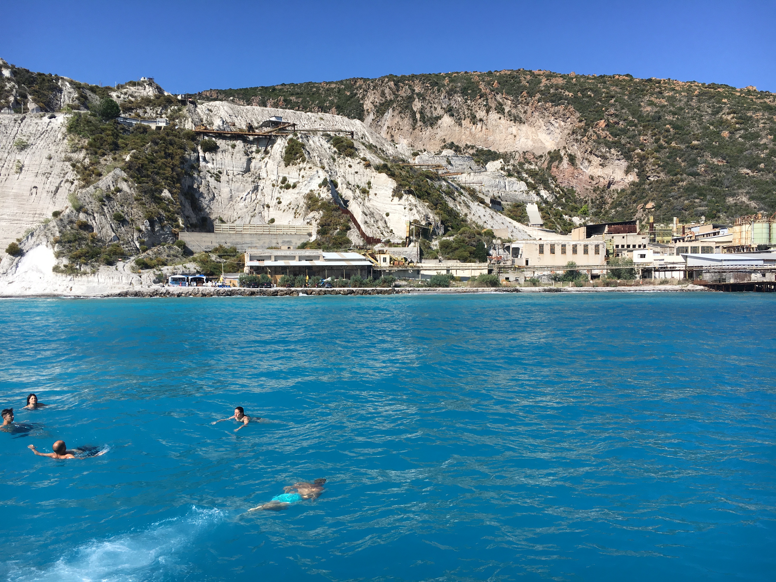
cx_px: 388
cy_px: 291
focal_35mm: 29
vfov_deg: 48.2
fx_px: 650
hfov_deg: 61.7
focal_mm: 4.15
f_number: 2.2
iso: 25
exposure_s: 1/2198
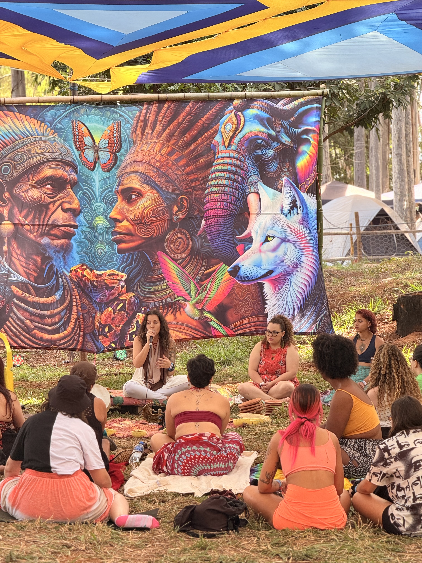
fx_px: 1951
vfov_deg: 16.4
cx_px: 211
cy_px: 282
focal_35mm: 120
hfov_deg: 12.3
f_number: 2.8
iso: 80
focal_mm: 15.66
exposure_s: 1/99
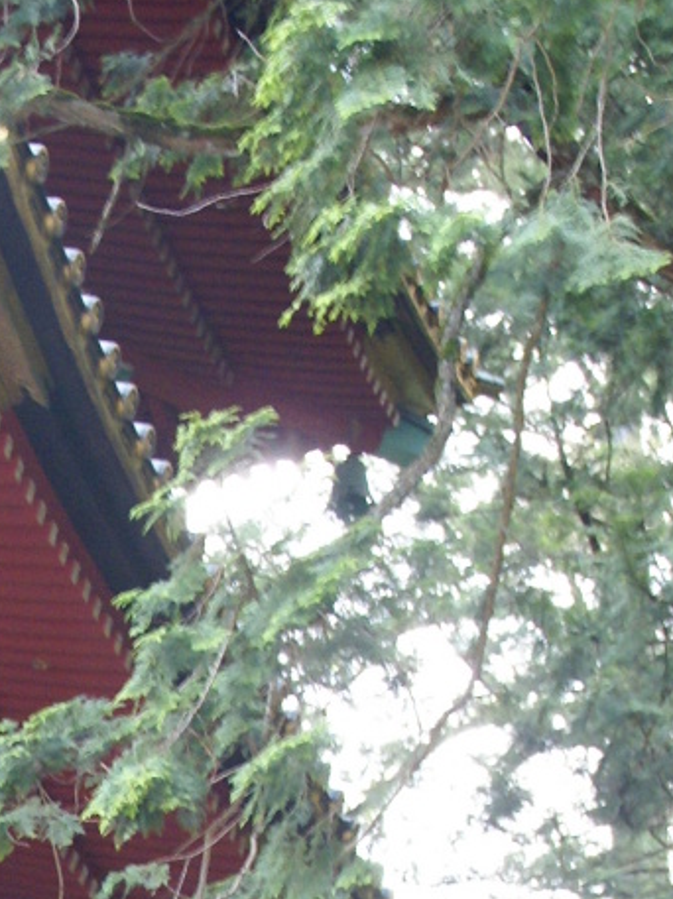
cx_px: -479
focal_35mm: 170
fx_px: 4413
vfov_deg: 10.7
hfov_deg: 8.4
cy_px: 1751
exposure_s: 1/10
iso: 400
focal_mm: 28
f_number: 5.6
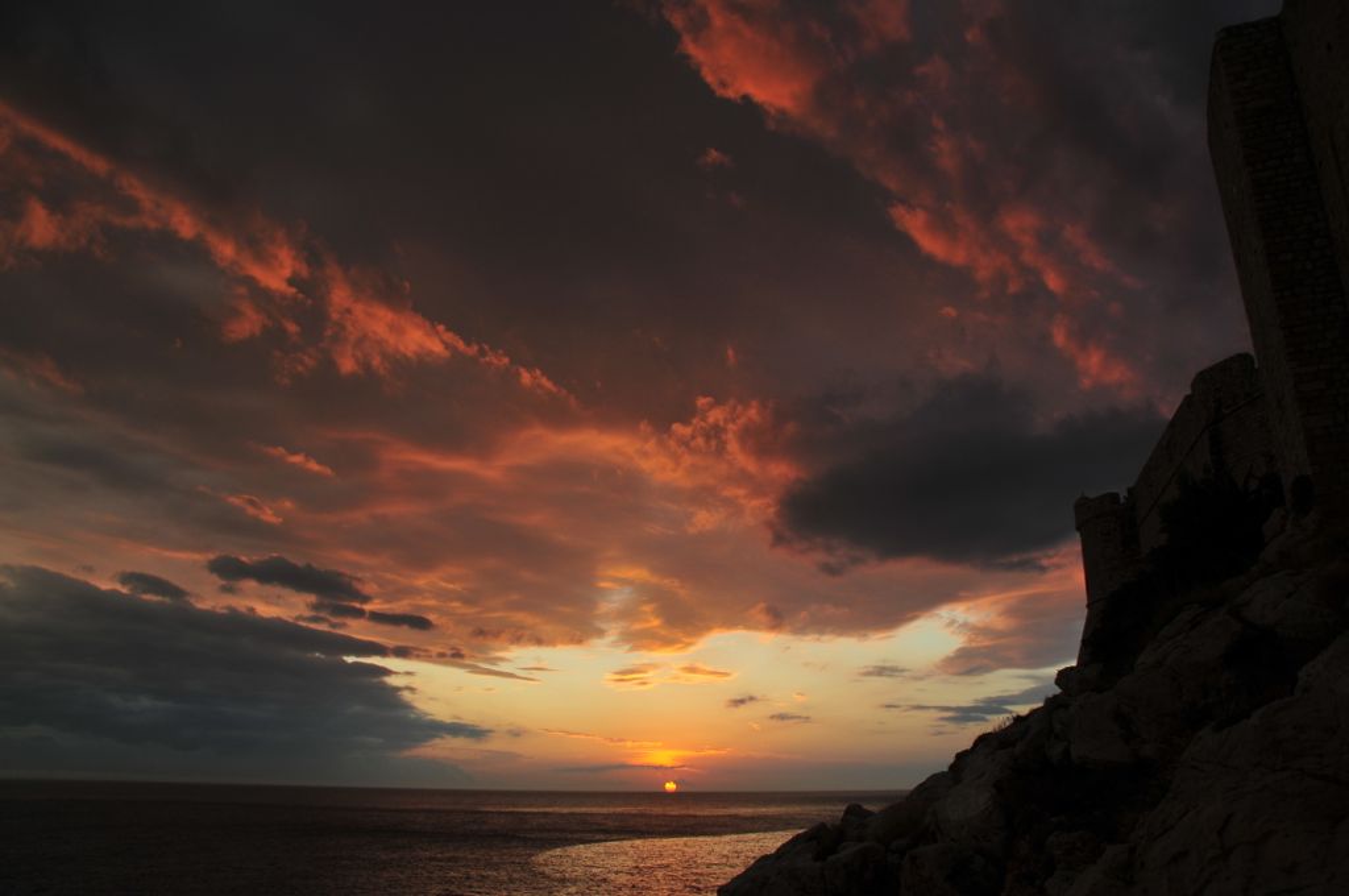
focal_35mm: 27
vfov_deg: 47.8
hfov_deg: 67.4
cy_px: 448
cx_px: 674
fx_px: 1010
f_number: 6.3
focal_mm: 18
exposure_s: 1/160
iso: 200
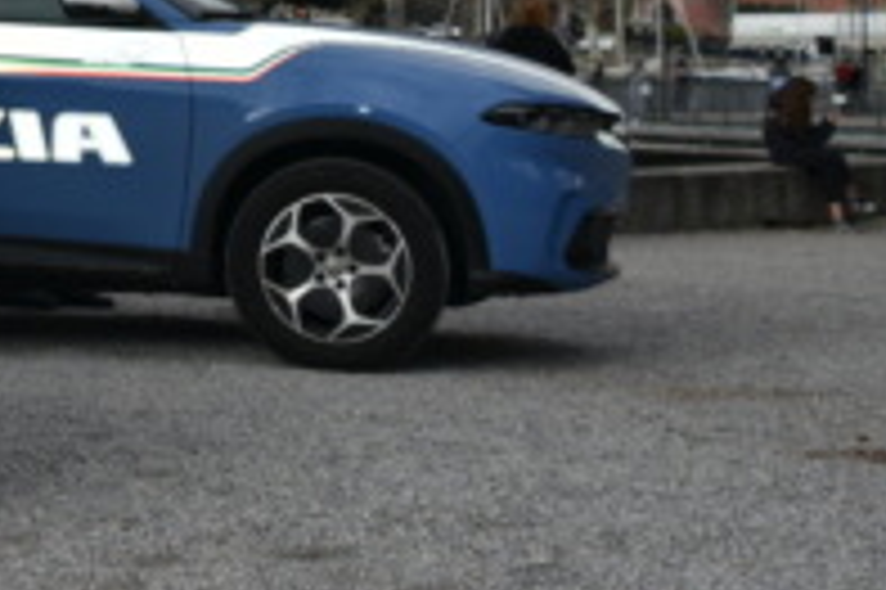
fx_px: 2674
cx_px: -522
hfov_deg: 16.7
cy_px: -295
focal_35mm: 109
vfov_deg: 12.0
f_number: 5.6
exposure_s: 1/250
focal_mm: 21
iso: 100
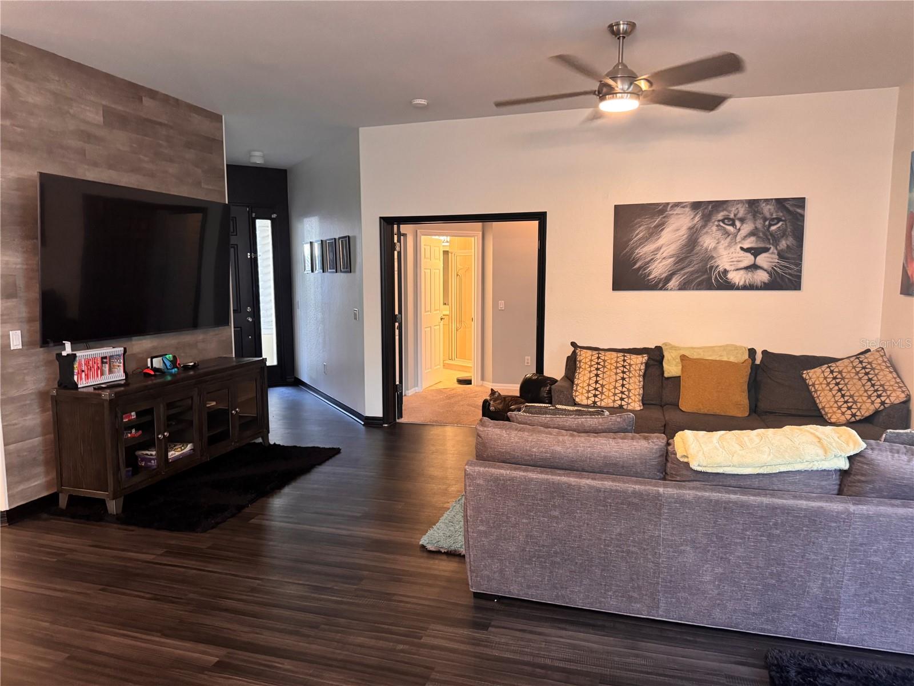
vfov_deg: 56.8
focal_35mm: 24
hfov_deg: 71.6
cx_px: 457
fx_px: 634
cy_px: 343
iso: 640
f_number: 1.78
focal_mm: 6.76
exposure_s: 1/60
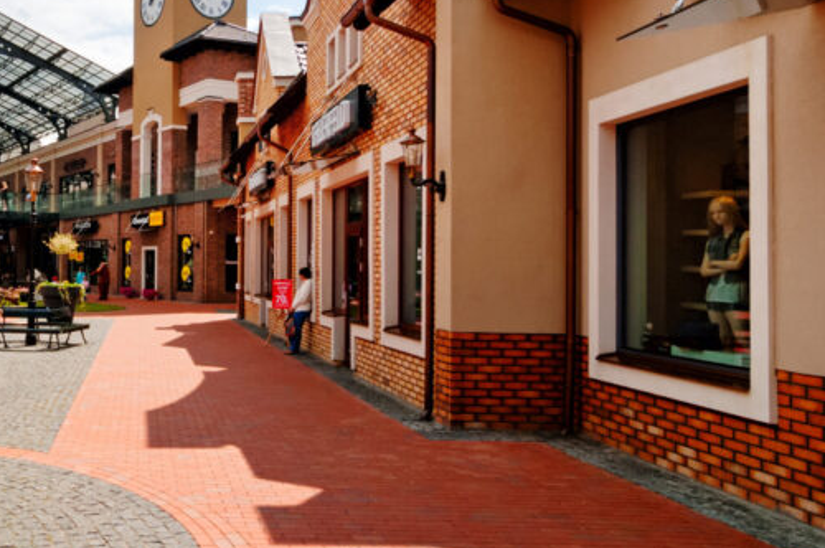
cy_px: 234
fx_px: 755
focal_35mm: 33
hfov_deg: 49.6
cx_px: 53
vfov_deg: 39.8
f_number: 6.3
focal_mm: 11
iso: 400
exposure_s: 1/2000
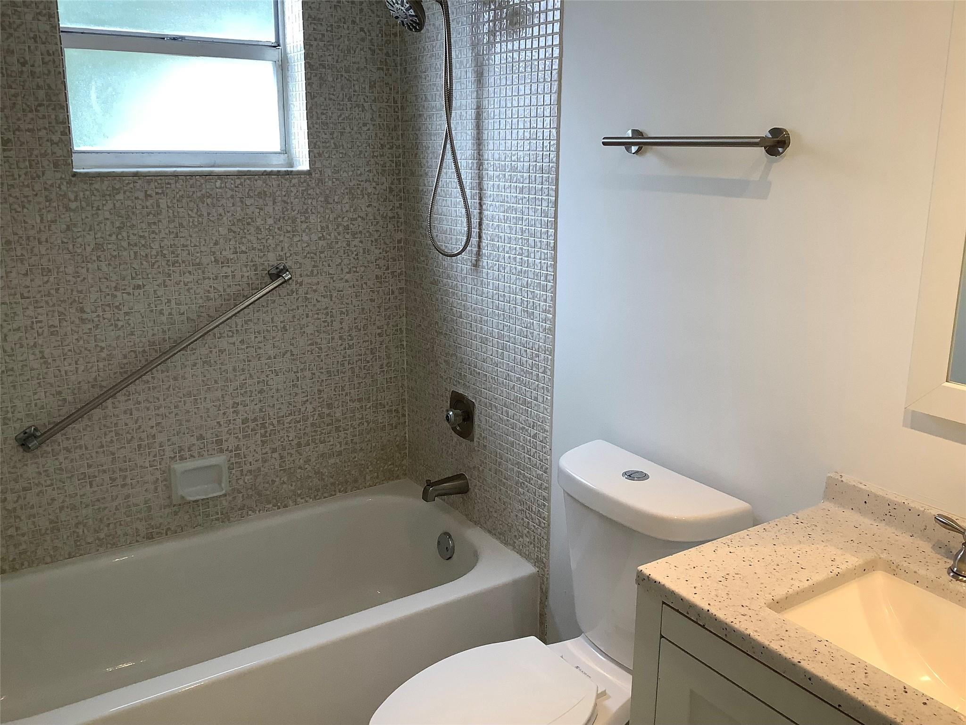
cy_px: 362
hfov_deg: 58.4
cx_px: 483
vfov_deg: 45.4
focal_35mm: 31
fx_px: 865
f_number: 2.4
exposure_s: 1/120
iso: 80
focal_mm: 3.3
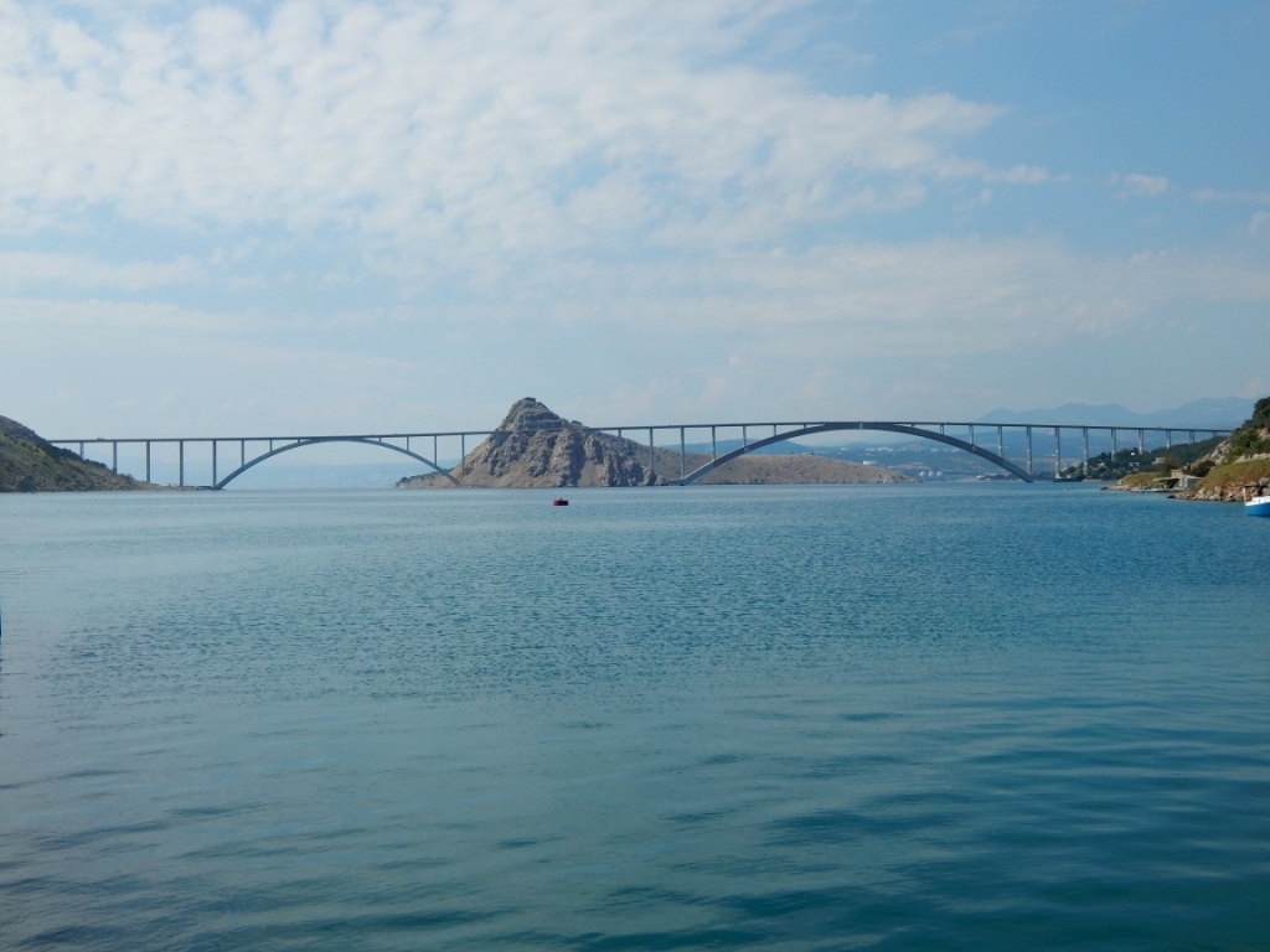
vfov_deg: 37.7
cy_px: 476
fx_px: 1394
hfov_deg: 49.0
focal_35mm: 38
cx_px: 635
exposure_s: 1/640
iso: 125
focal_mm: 6.8
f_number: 6.9
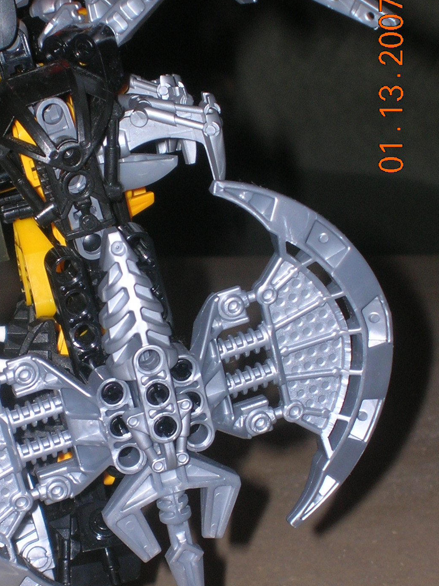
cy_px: 313
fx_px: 2863
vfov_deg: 11.7
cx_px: 103
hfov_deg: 8.8
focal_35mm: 169
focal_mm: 17.1
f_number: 4.9
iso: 60
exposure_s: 1/60.1
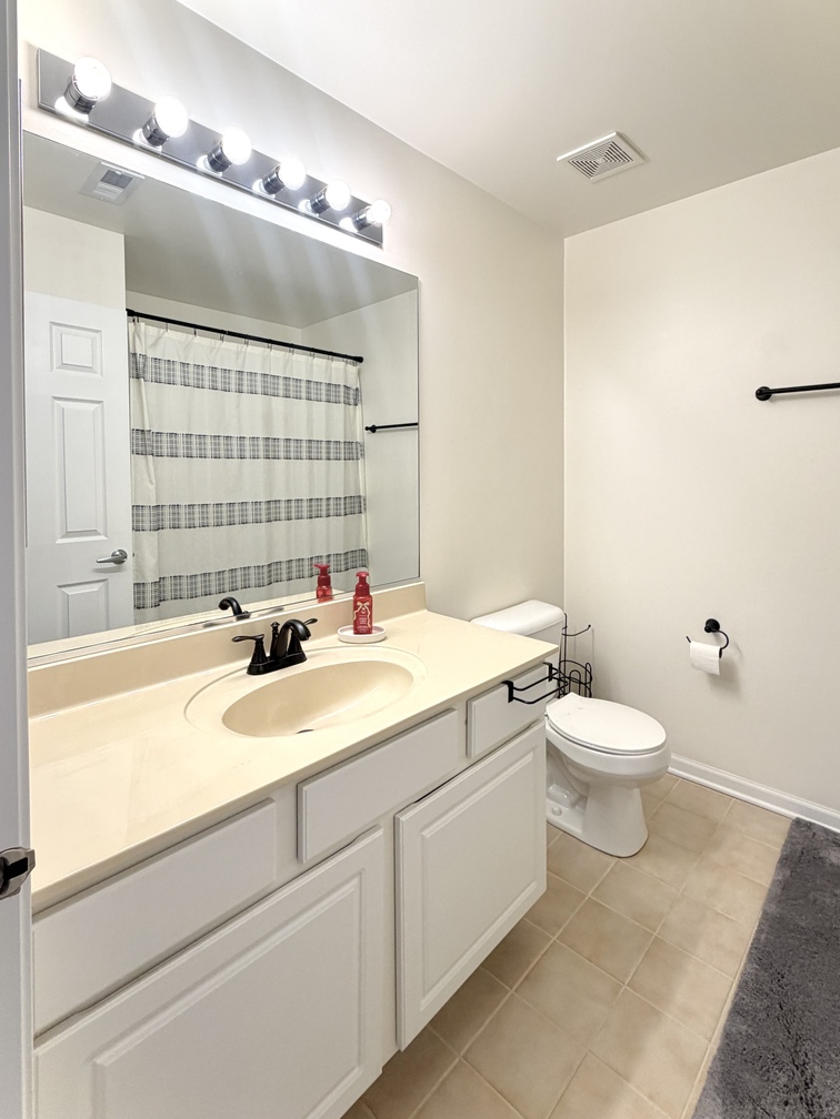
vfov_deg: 98.2
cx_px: 443
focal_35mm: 15
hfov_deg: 81.7
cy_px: 569
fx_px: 485
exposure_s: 1/120
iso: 125
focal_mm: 2.22
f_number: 2.2
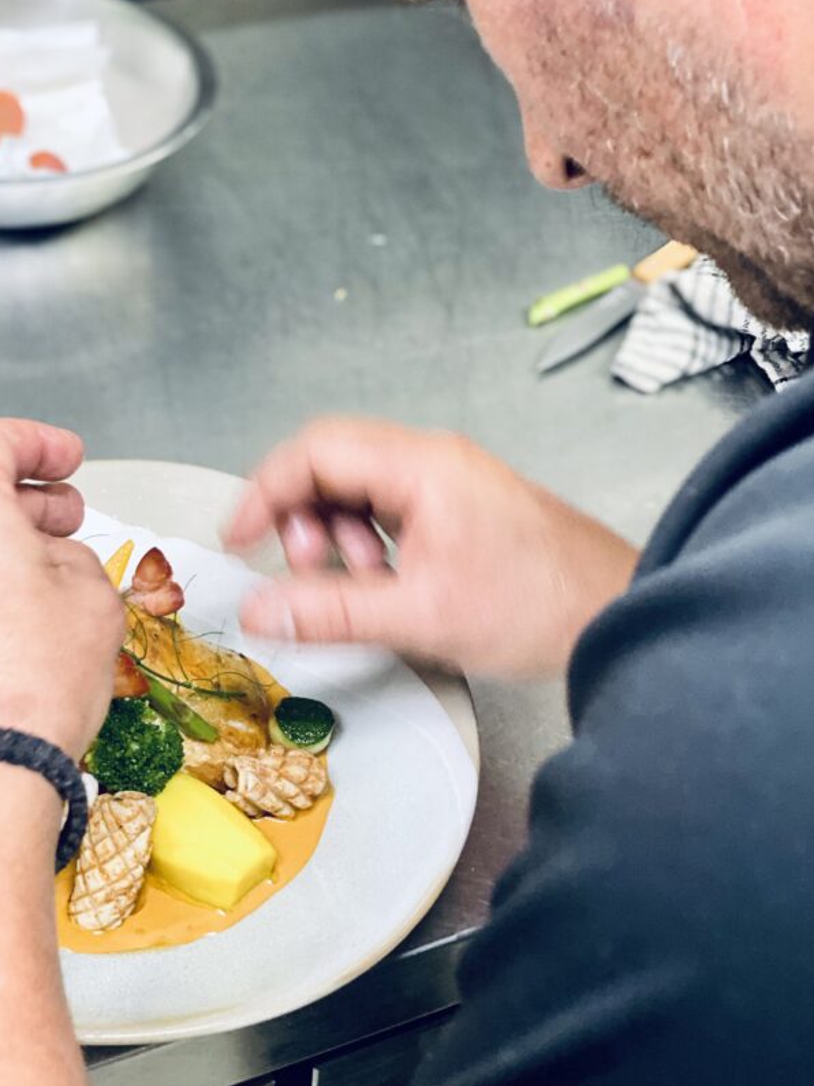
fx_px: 2101
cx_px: 361
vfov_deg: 28.9
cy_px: 407
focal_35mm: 67
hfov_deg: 21.9
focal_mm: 6
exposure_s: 1/33
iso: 250
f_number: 2
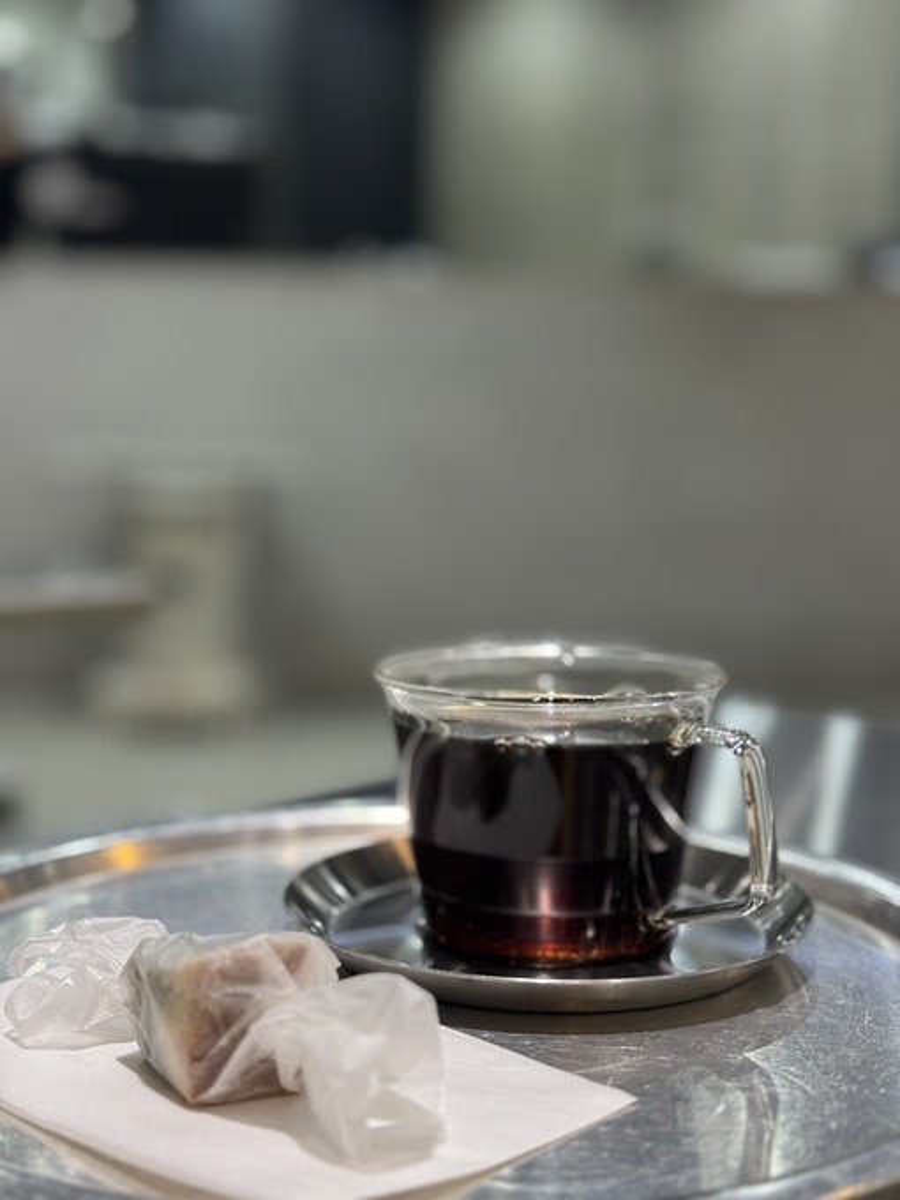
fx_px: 1664
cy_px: 600
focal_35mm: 48
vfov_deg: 39.7
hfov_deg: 30.3
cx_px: 450
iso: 100
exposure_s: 1/60
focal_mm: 6.76
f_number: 1.78
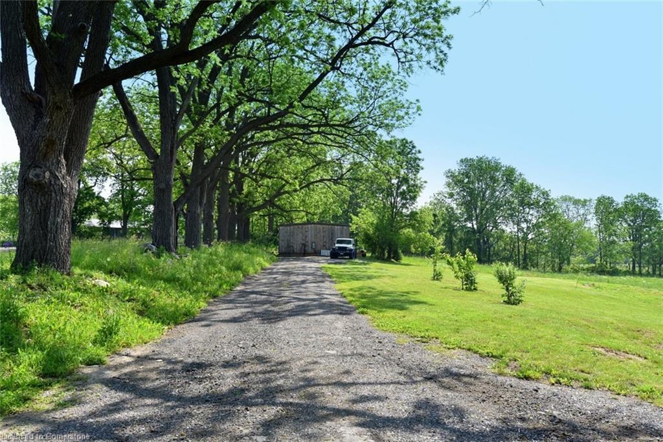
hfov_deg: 69.4
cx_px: 332
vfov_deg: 49.6
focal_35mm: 26
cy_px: 221
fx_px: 479
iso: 640
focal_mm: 26
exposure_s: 1/500
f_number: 11
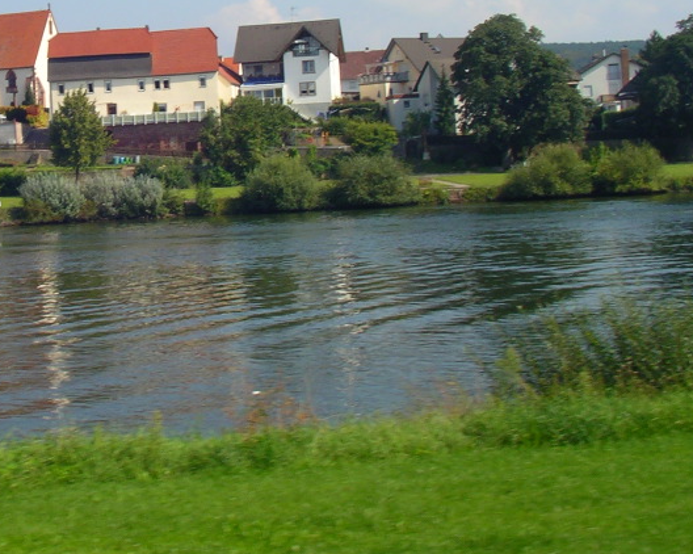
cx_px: 148
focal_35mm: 71
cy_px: 114
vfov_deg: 21.3
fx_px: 1456
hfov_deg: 26.3
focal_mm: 6.3
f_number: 7.1
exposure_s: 1/160
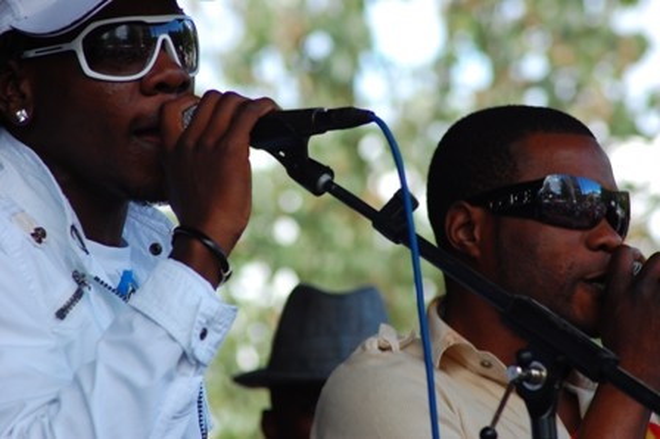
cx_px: 330
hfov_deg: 6.2
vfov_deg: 4.2
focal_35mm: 330
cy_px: 220
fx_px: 6045
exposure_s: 1/50
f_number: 9
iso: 200
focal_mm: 220
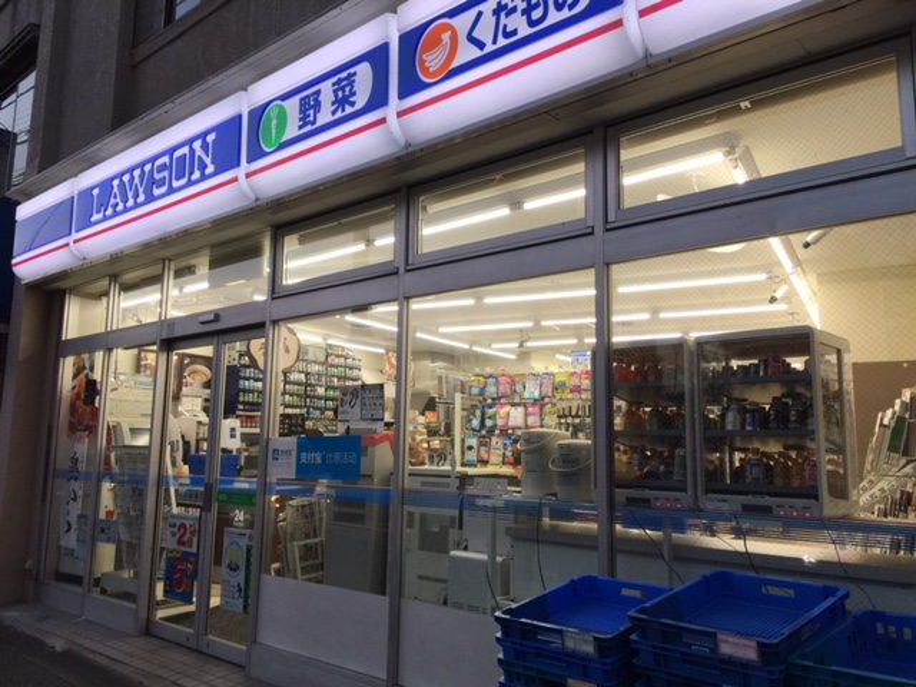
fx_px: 767
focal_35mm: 29
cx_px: 458
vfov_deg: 48.2
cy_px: 344
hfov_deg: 61.7
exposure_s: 1/60
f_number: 2.2
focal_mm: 4.15
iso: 40
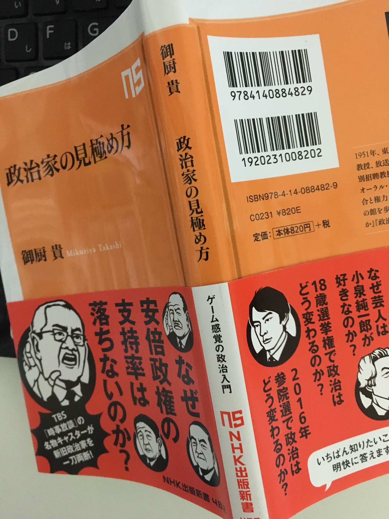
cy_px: 260
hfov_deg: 48.2
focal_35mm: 29
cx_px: 194
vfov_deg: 61.7
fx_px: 435
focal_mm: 4.15
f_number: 2.2
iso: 250
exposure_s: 1/15
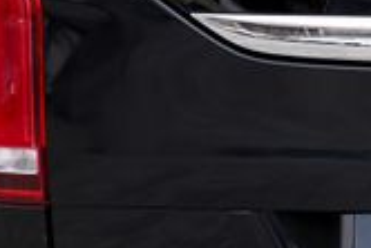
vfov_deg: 7.4
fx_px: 1908
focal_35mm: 185
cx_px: 630
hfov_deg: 10.5
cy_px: -2
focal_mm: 30
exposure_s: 1/100
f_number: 5
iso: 100
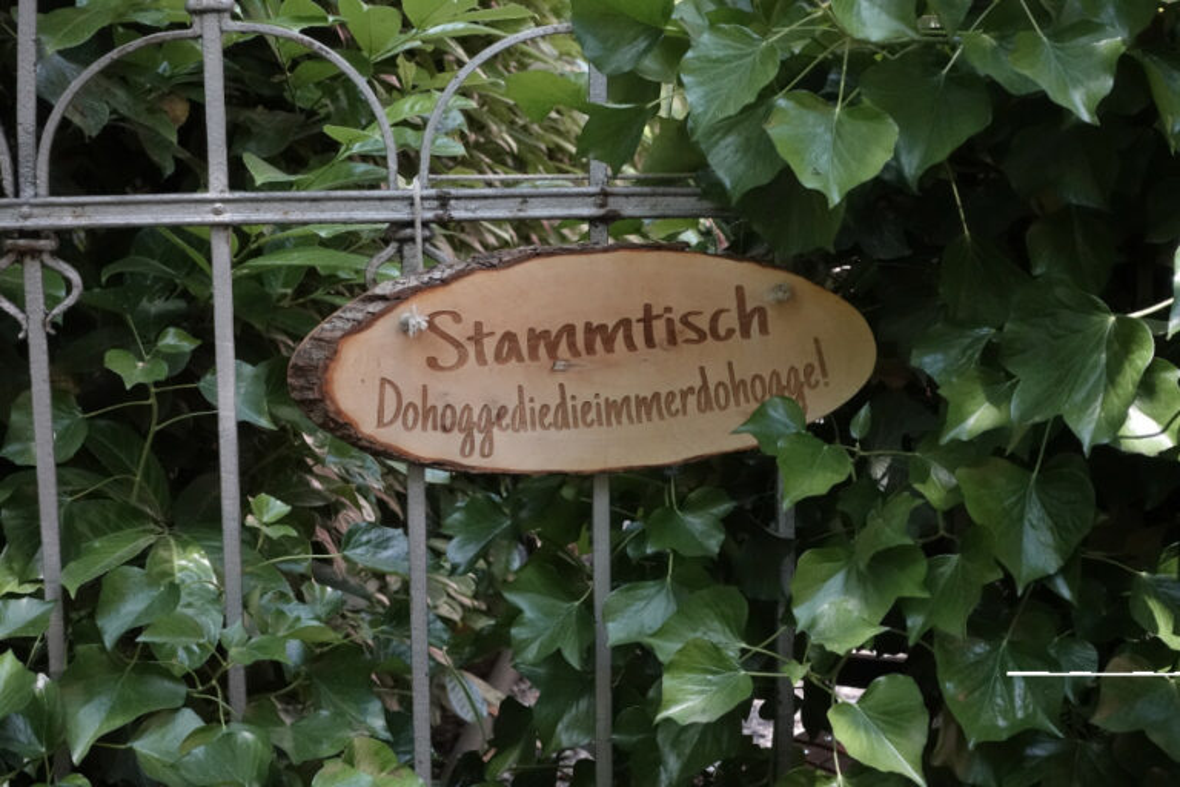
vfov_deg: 19.5
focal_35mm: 70
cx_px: 590
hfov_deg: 28.8
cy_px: 394
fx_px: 2294
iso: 2000
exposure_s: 1/80
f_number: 4
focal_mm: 25.7
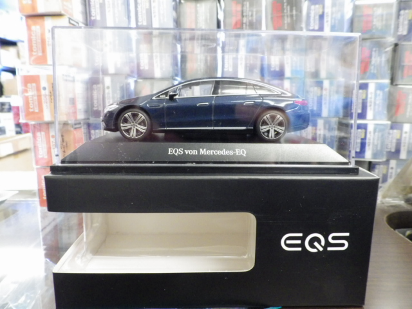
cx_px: 206
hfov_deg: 69.4
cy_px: 154
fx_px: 298
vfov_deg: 54.9
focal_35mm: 25
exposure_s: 1/25
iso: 800
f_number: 3.1
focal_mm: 4.4
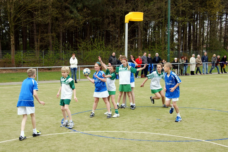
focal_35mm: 42
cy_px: 76
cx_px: 114
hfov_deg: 46.4
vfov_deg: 31.9
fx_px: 266
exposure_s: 1/320
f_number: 6.3
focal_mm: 28
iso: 200
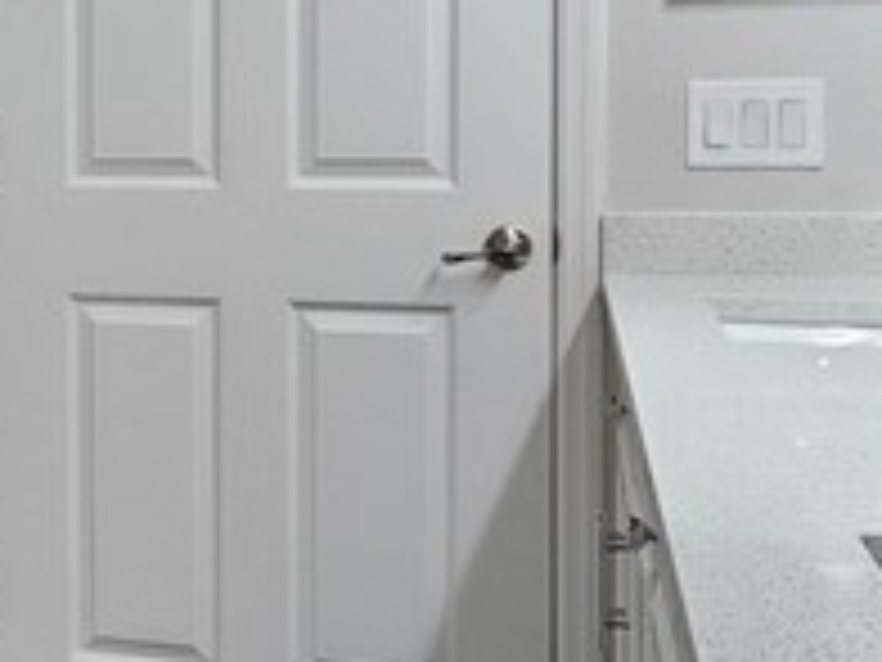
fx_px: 1733
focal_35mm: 68
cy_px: 176
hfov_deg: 24.6
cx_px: -284
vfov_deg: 21.5
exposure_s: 1/60
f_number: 2.2
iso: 160
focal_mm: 2.2
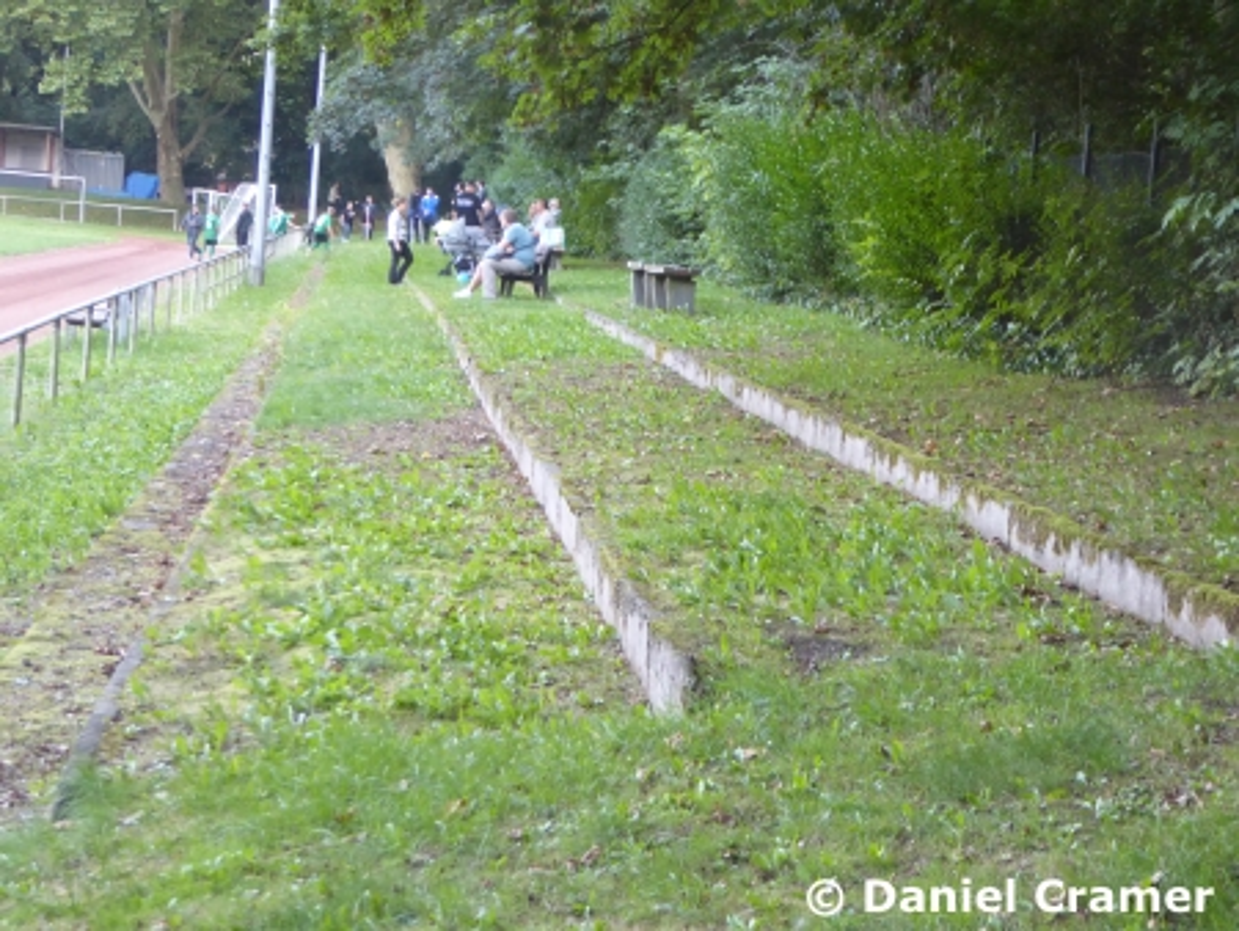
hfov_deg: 26.3
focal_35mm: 74
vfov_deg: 19.9
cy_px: 466
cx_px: 620
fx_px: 2650
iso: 400
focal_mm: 13.2
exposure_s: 1/25
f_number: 4.6
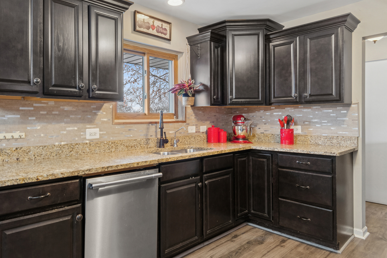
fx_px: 247
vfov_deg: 55.1
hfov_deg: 74.8
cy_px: 131
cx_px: 146
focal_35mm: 23
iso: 320
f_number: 8
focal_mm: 12
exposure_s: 1/5
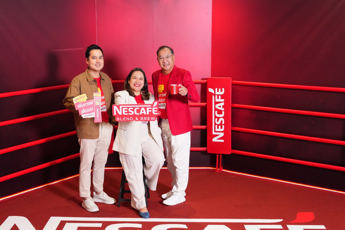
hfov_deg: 35.6
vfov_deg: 24.2
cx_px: 144
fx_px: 537
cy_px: 129
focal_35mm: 56
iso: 2500
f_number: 6.3
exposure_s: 1/200
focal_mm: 47
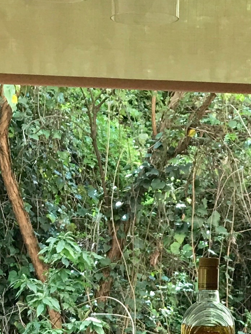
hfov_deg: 12.1
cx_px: 147
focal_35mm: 122
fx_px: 1179
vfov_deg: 14.9
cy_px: 518
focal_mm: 3.99
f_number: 1.8
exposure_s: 1/40
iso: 25
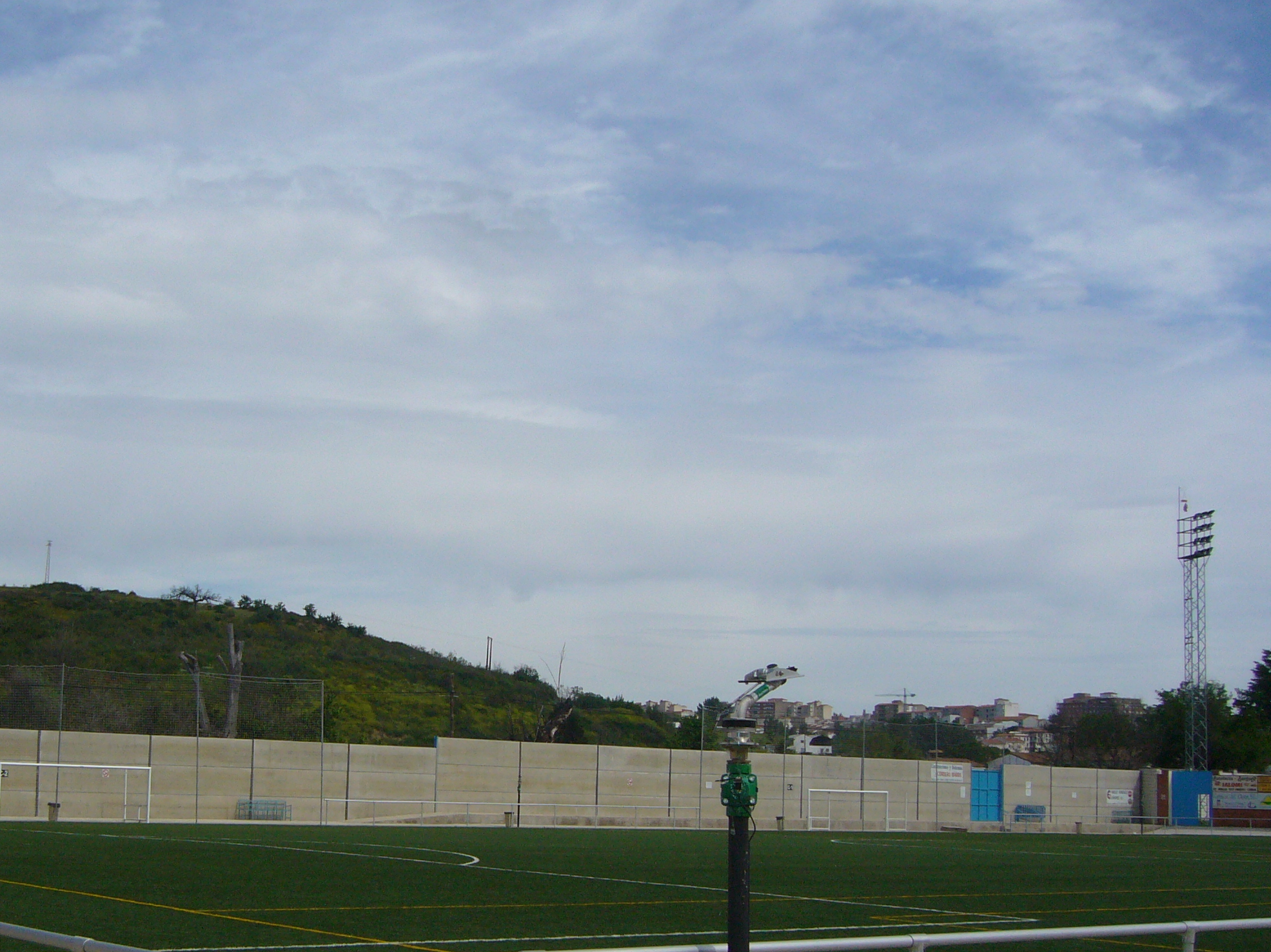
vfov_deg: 29.0
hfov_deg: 37.7
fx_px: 1836
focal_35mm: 50
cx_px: 409
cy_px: 595
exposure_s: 1/1000
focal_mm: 5.8
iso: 100
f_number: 5.6
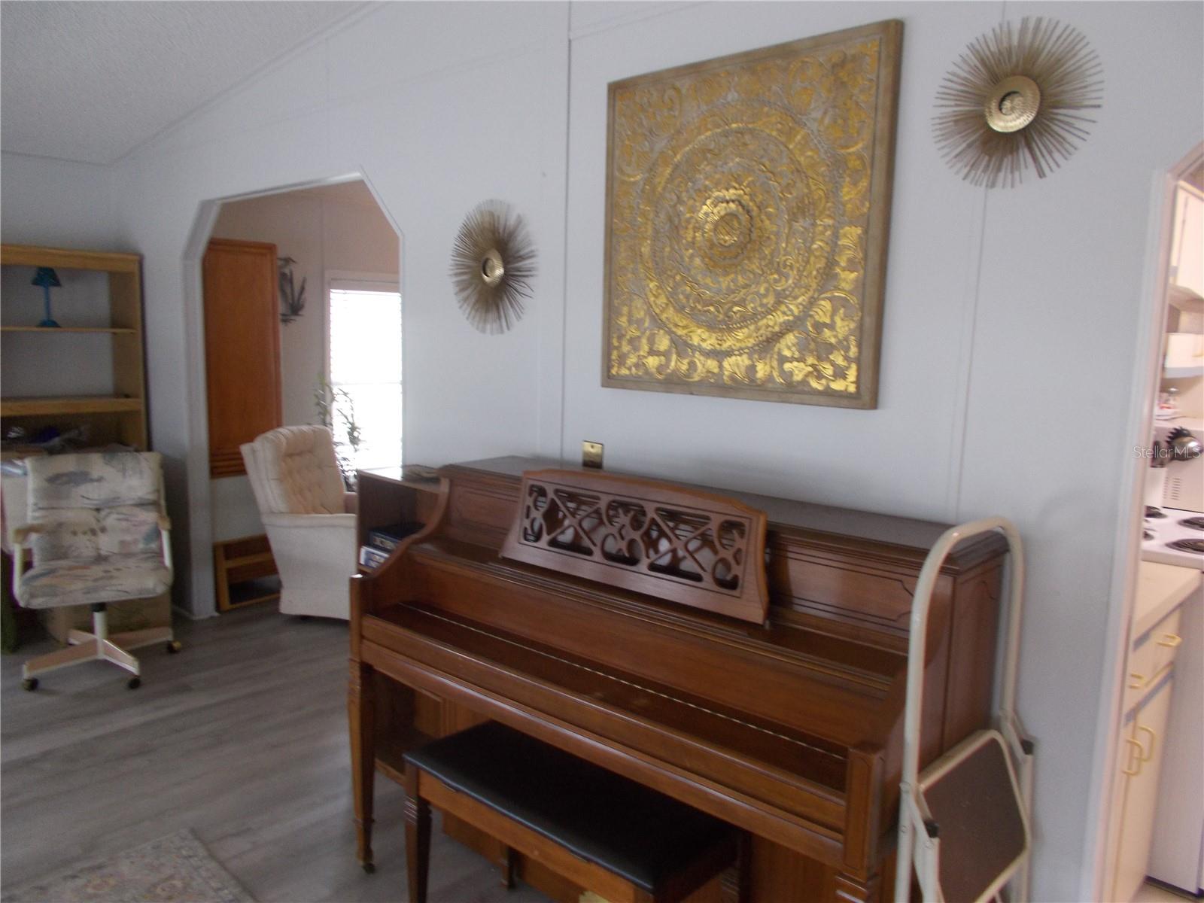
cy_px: 452
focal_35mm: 26
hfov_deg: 67.3
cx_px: 602
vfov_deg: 53.1
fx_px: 904
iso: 180
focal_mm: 4.6
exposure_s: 1/25
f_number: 3.2
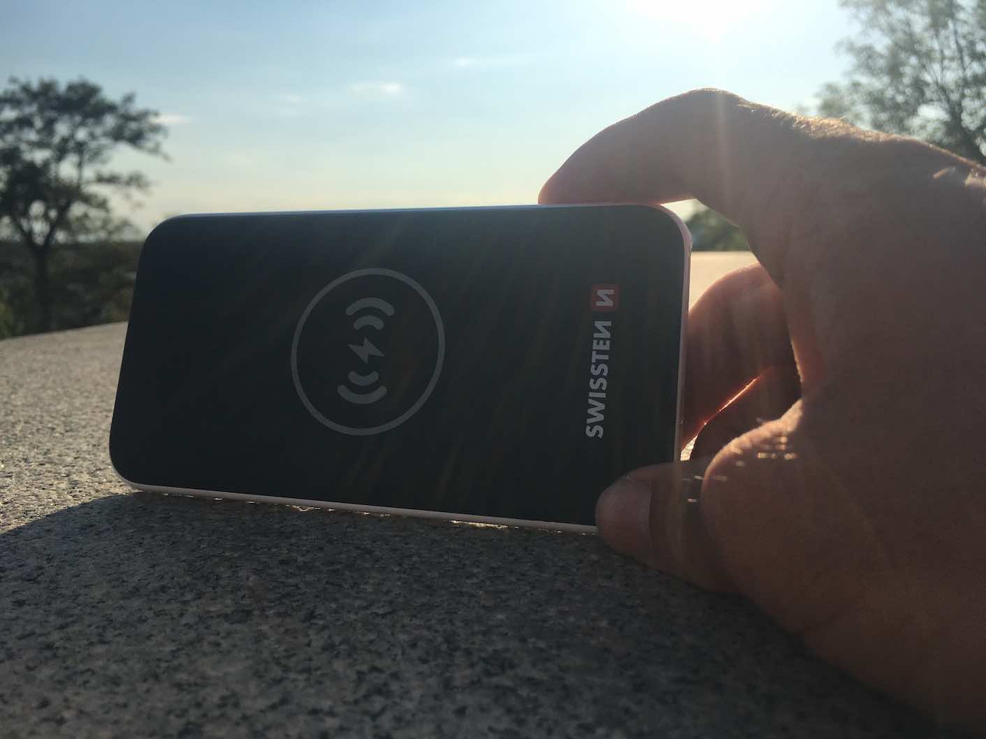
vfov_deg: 48.2
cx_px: 493
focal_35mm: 29
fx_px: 826
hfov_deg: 61.7
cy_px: 370
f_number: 2.2
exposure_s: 1/2959
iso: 25
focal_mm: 4.15
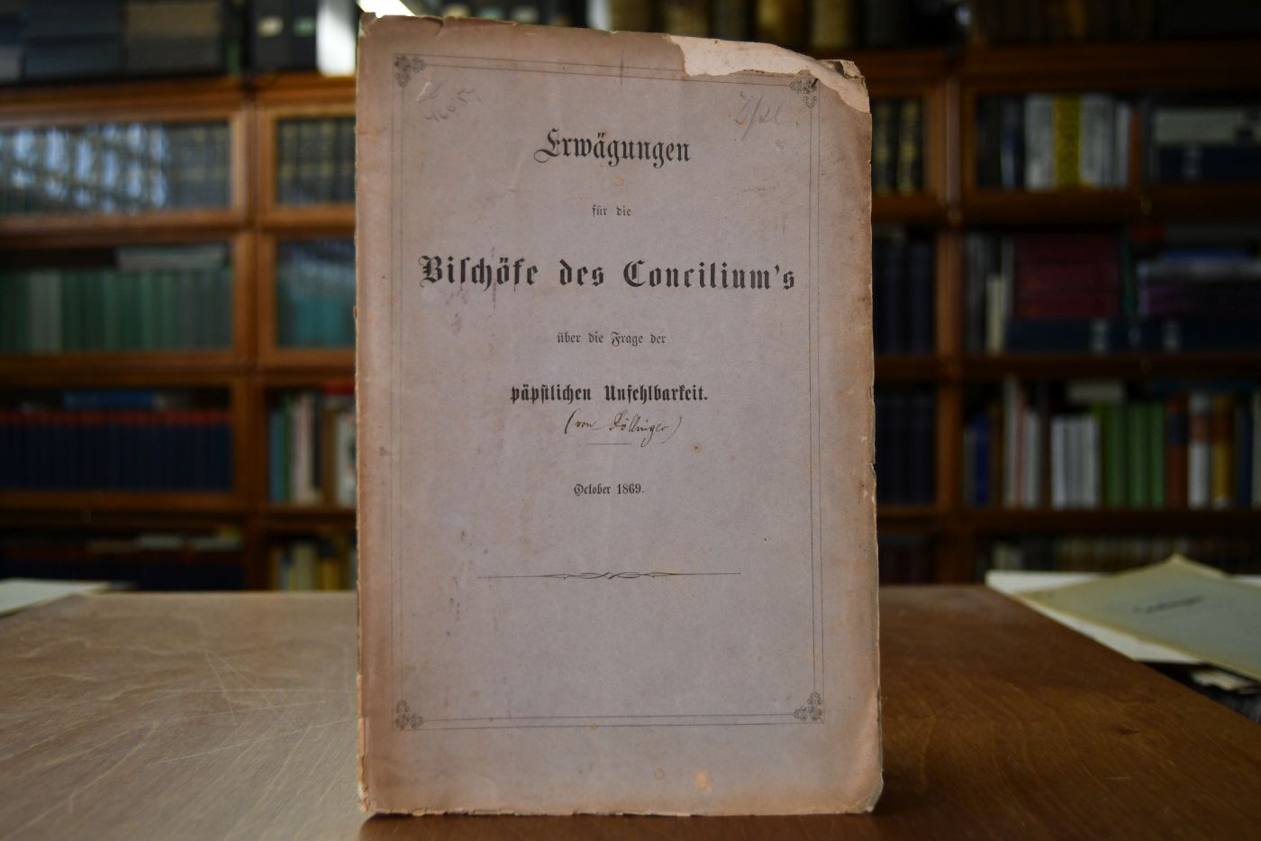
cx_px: 630
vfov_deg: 40.0
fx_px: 1156
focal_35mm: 33
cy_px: 420
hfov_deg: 57.2
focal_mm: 22
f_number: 3.5
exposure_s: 1/200
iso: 800
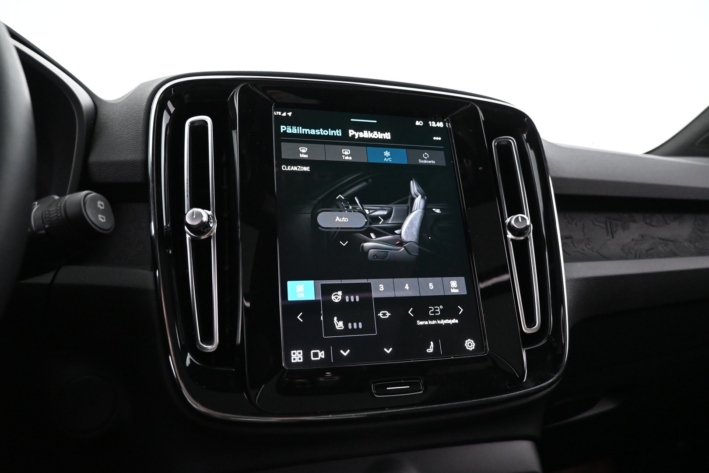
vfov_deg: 53.1
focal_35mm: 24
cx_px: 354
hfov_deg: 73.7
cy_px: 236
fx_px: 473
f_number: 4
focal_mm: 16
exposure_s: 1/30
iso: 4000
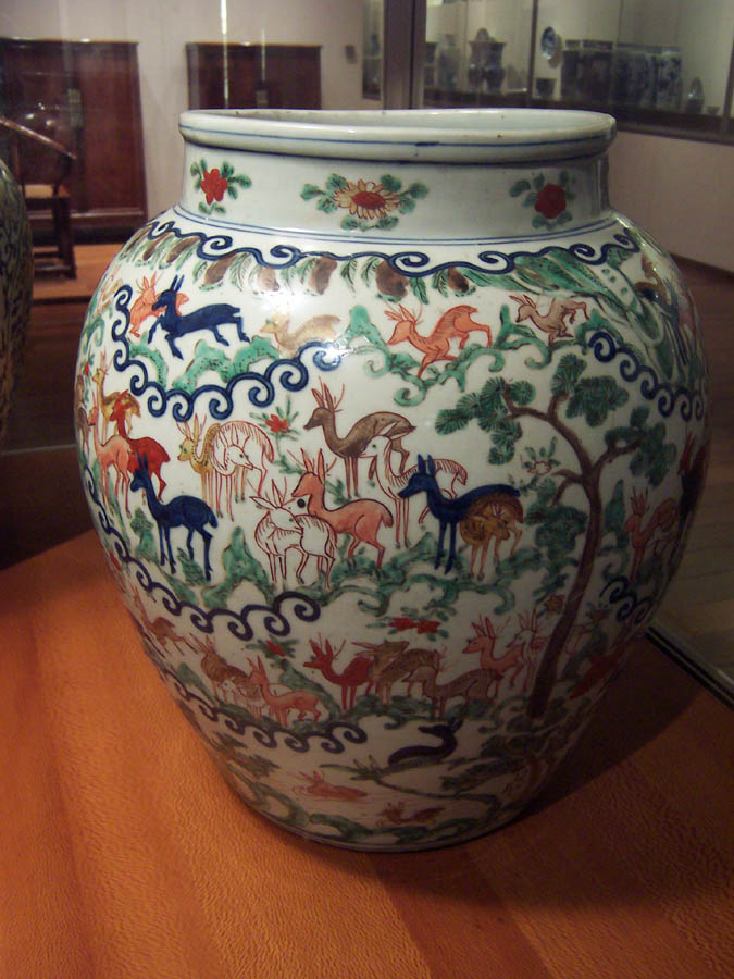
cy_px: 490
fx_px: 1018
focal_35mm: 36
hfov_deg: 39.7
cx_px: 367
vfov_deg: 51.4
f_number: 2.8
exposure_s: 1/20
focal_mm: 5.6
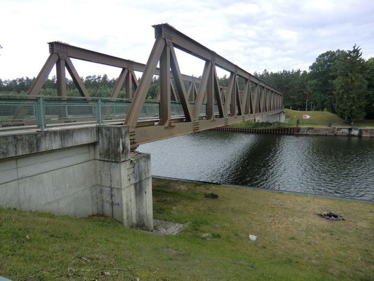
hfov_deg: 71.6
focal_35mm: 24
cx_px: 187
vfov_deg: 56.8
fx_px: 259
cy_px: 140
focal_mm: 4.3
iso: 64
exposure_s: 1/160
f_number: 3.2
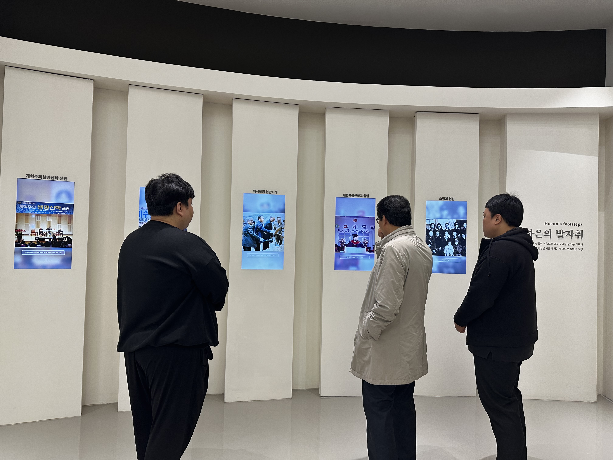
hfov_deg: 71.6
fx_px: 425
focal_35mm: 24
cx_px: 306
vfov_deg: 56.8
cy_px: 230
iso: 125
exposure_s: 1/120
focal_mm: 6.86
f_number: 1.78
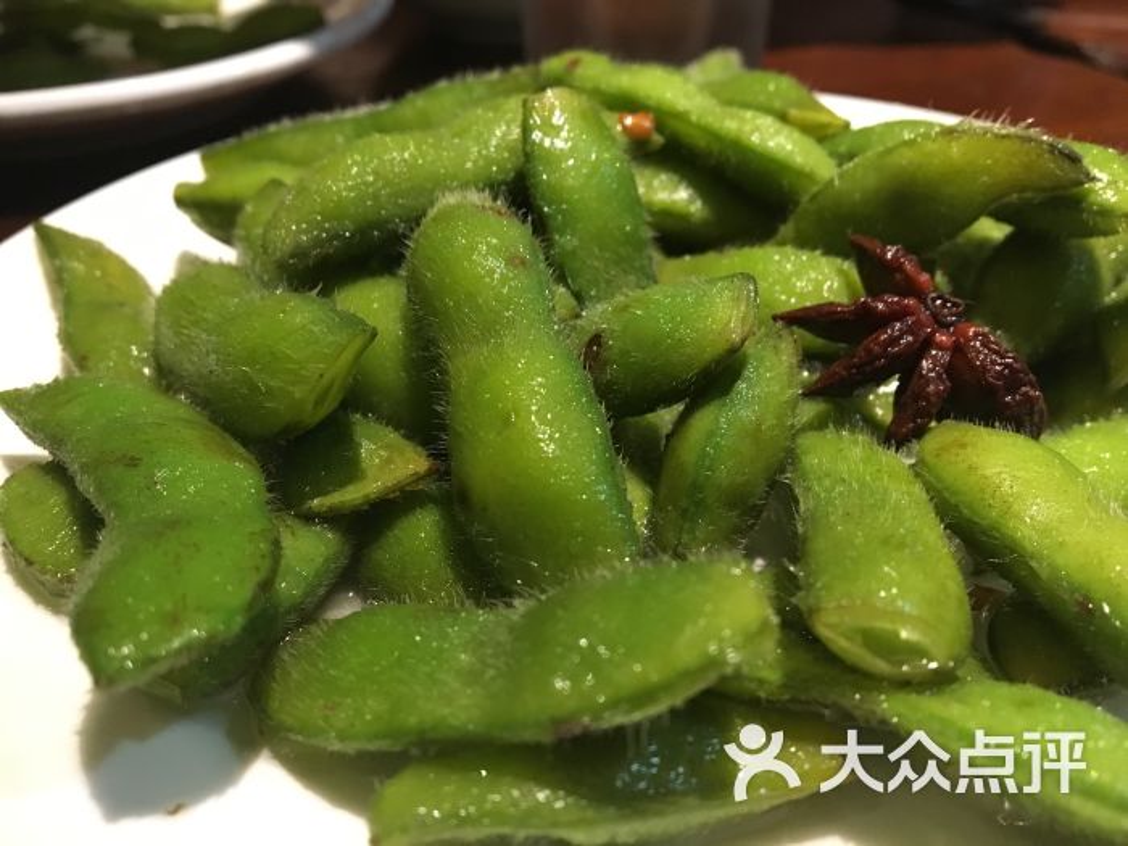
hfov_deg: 61.7
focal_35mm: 29
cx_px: 564
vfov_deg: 48.2
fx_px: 945
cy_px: 423
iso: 250
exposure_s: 1/25
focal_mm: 4.15
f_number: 2.2
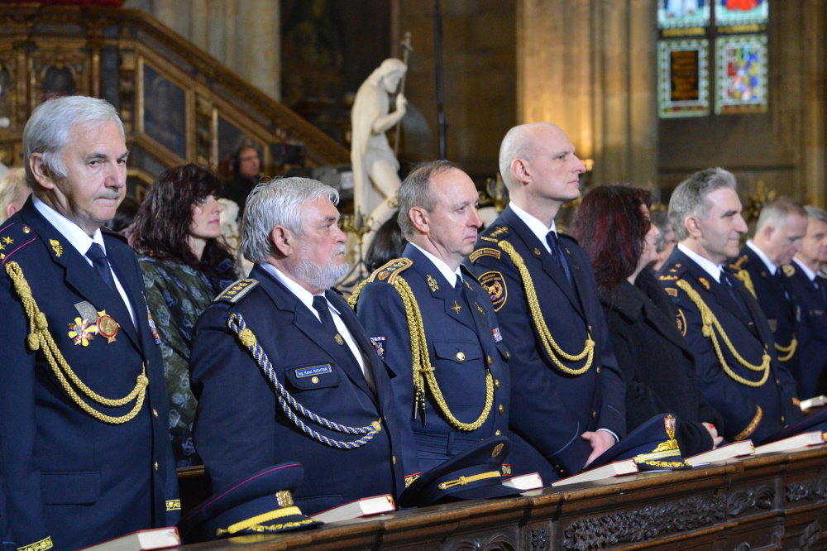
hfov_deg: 17.1
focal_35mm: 120
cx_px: 414
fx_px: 2756
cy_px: 276
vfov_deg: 11.4
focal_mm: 120
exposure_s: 1/100
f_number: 6.3
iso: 6400
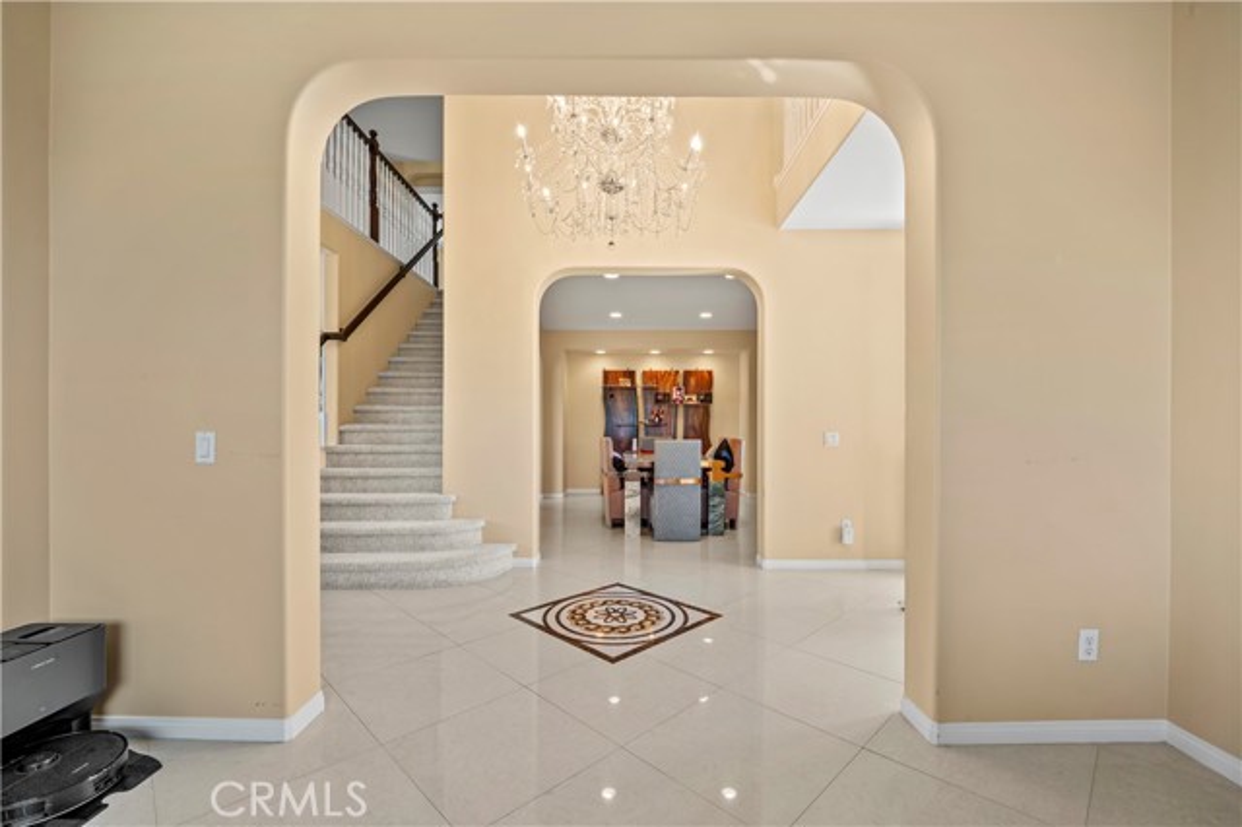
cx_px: 621
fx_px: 483
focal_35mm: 14
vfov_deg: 81.1
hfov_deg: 104.3
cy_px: 414
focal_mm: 14
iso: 640
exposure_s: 1/5
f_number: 9
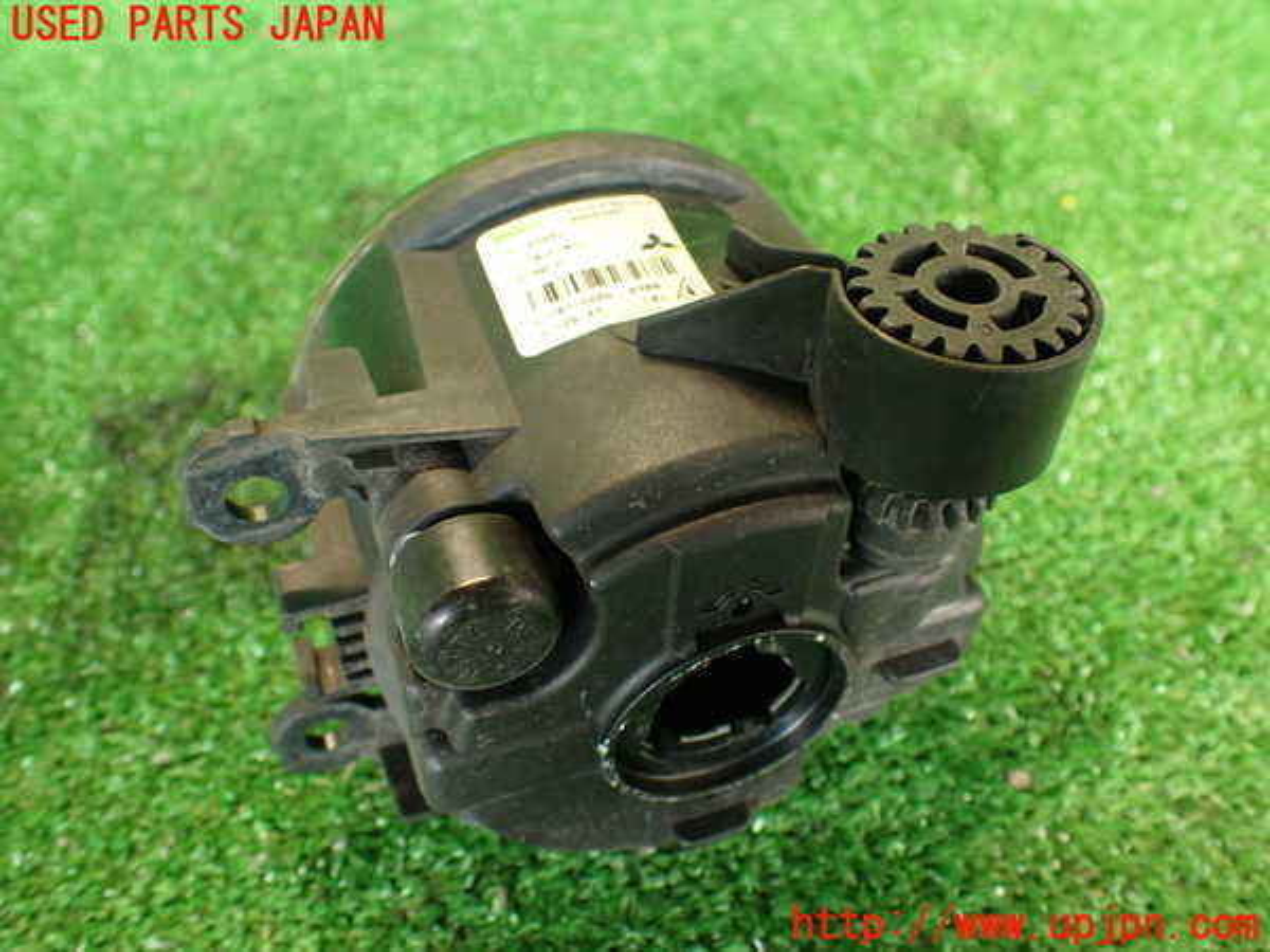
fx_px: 1101
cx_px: 635
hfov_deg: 60.0
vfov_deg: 46.8
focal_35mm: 30
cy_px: 476
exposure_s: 1/30
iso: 250
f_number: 2.3
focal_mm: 5.4
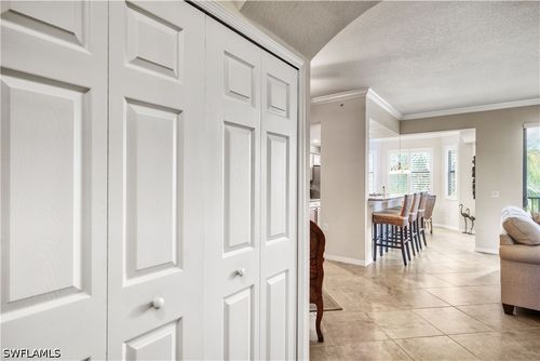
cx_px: 270
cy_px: 180
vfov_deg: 67.5
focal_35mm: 18
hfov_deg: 90.0
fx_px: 270
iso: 125
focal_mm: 18
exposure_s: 1/4
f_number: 7.1
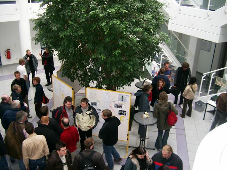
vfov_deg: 38.7
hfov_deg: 50.1
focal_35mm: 37
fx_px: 243
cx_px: 114
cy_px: 85
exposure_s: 1/60
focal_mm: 7.6
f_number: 2.6
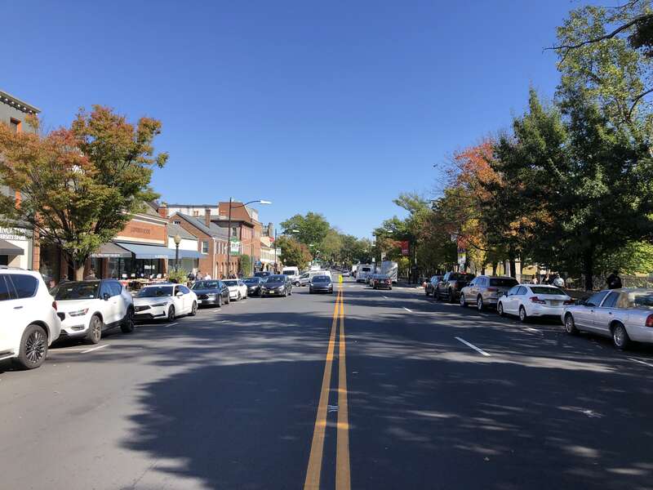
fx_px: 528
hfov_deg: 63.4
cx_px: 326
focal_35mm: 28
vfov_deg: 49.7
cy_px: 245
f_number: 1.8
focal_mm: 4
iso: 20
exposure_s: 1/1333
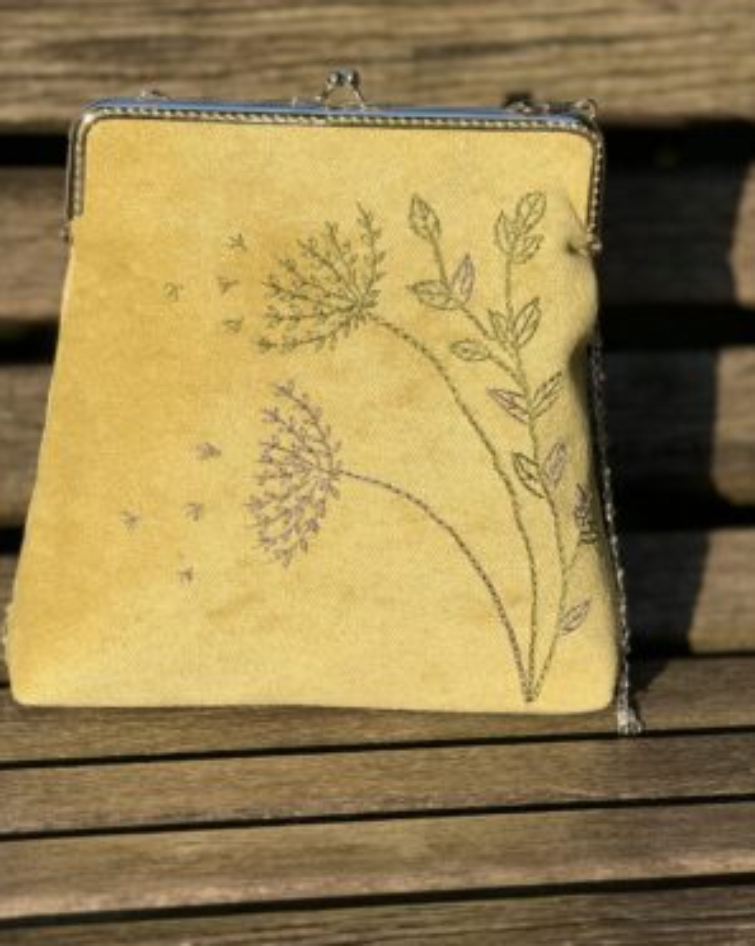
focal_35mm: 126
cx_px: 379
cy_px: 442
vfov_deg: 15.3
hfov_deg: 12.2
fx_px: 3524
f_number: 2.8
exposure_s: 1/914
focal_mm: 15.66
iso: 50
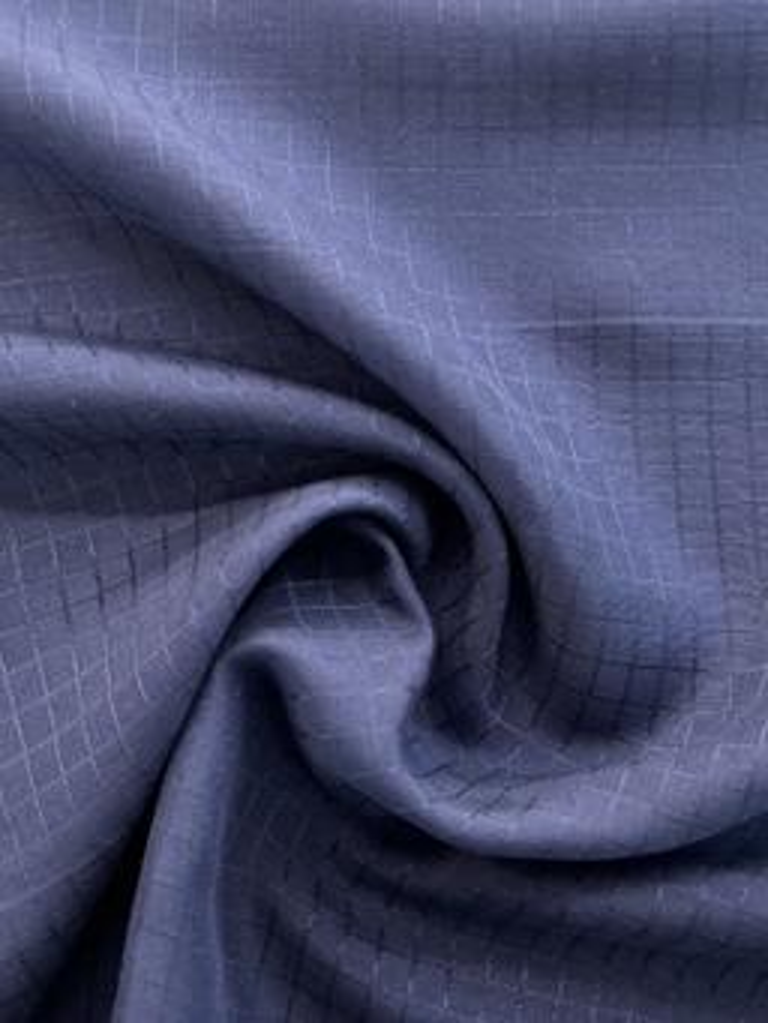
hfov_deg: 53.1
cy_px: 512
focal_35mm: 26
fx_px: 769
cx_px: 384
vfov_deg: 67.3
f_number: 1.5
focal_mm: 5.7
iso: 125
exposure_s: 1/120
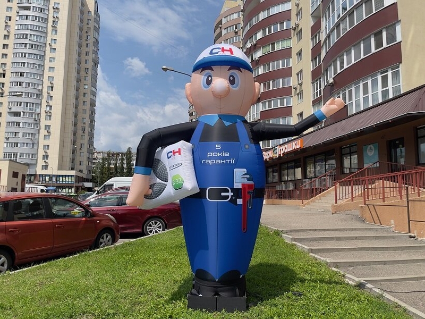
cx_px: 212
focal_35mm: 26
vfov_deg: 53.1
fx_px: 319
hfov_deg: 67.3
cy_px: 160
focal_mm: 5.1
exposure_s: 1/5128
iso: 32
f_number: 1.6
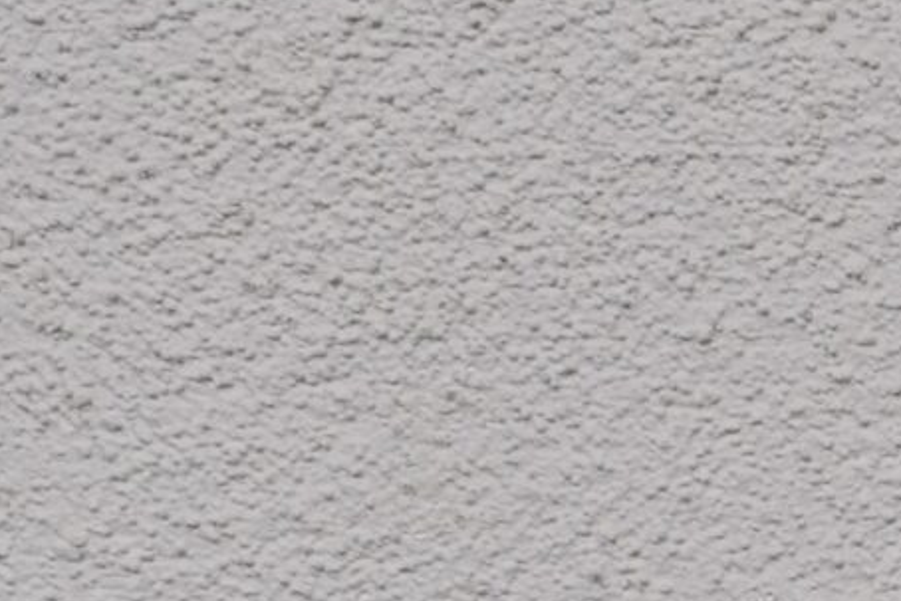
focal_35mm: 186
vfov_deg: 7.1
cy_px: 1193
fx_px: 4656
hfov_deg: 10.4
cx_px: 1582
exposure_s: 1/125
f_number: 5.6
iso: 320
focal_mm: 22
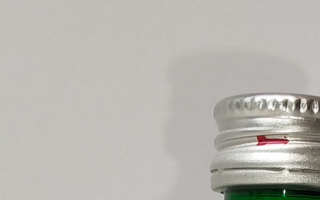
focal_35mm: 100
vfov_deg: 11.6
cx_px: 247
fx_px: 872
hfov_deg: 20.6
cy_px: 411
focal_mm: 1.96
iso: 64
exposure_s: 1/100
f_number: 2.2
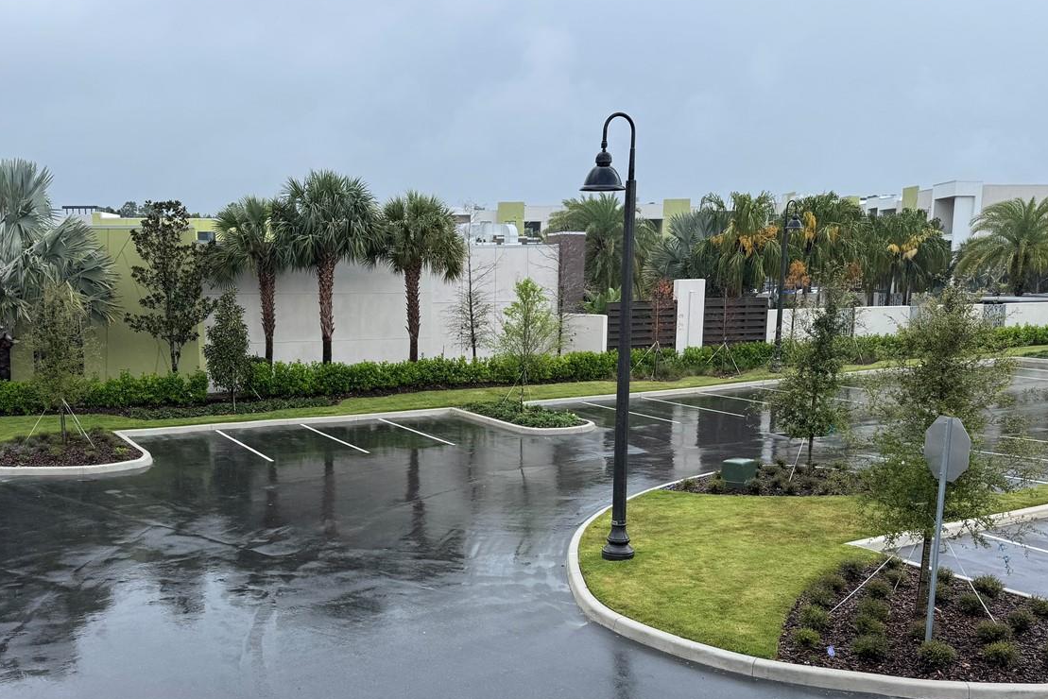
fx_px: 1048
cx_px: 448
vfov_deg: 36.5
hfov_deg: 52.9
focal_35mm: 36
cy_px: 462
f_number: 1.78
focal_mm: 6.76
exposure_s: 1/1425
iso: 80
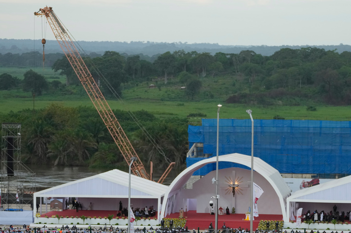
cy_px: 122
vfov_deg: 6.2
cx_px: 222
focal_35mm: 223
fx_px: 2173
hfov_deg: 9.2
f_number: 5
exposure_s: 1/1000
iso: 1250
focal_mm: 158
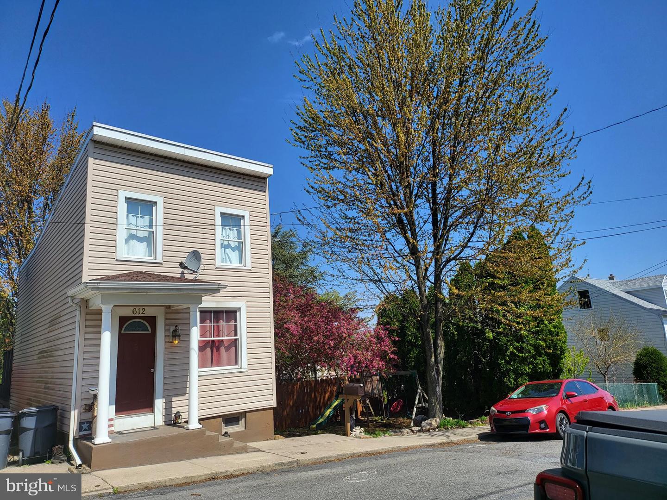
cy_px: 250
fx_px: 462
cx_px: 334
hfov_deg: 71.6
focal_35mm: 24
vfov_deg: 56.8
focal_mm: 5
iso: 40
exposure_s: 1/2222
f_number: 1.8
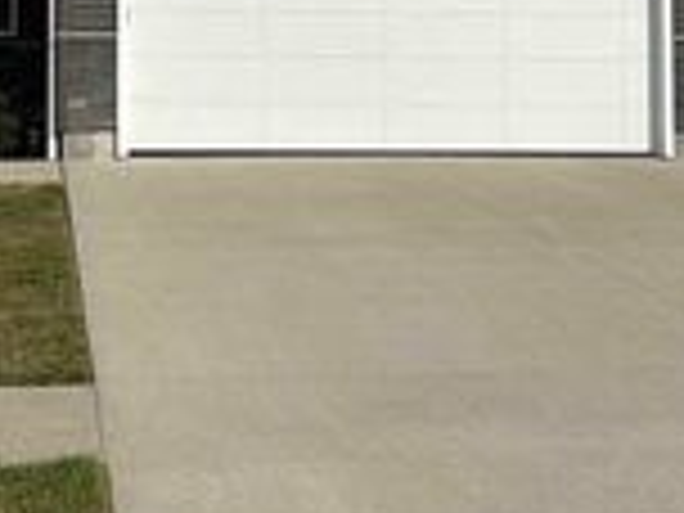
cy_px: -20
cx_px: 180
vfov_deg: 18.1
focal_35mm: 79
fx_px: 1561
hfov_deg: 24.5
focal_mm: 6.86
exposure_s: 1/7042
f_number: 1.78
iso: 80
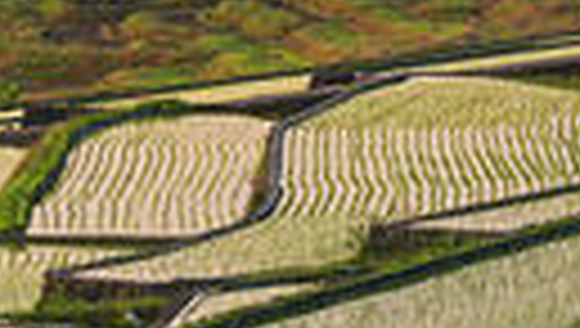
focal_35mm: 316
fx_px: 4867
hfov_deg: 6.8
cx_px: -202
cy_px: -4
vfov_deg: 3.9
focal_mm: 65
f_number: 14
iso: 200
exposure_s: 1/5
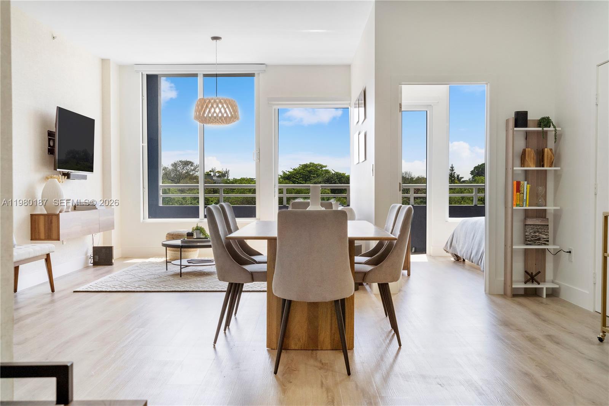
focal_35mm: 35
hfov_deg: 54.4
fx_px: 592
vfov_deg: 37.8
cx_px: 304
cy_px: 203
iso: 500
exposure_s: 1/320
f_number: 8
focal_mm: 35
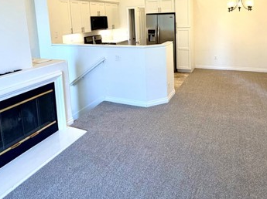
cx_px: 152
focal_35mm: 26
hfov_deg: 67.0
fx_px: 200
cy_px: 43
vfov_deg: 50.2
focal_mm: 2.22
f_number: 2.2
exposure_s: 1/120
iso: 160
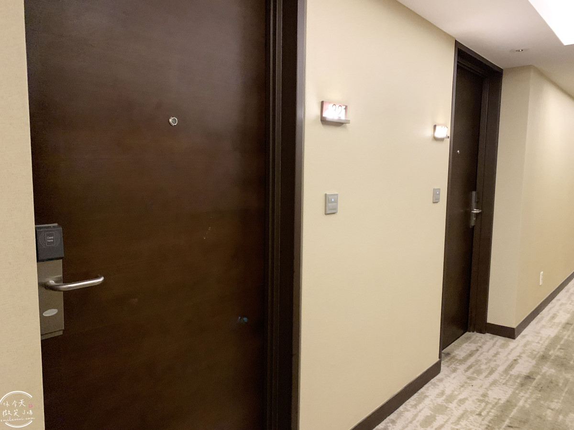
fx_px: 431
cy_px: 215
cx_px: 287
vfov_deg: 53.1
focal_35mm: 26
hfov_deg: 67.3
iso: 800
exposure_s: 1/30
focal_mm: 4.25
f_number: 1.8
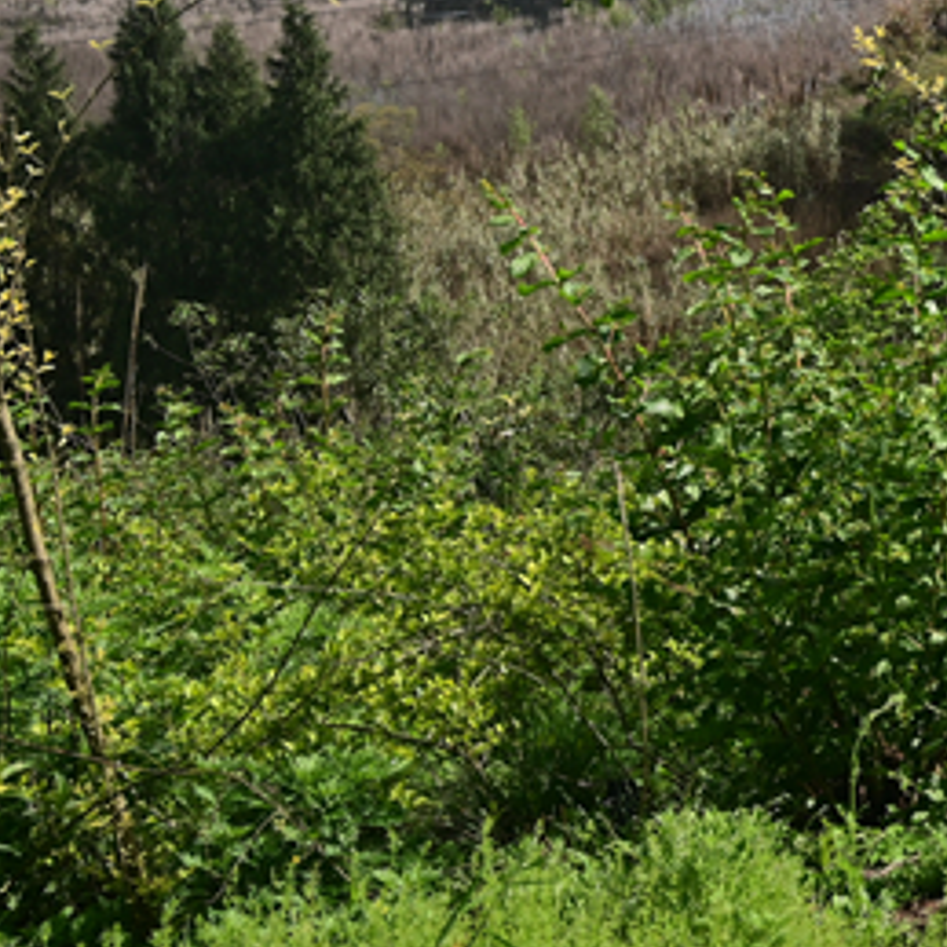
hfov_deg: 13.1
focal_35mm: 116
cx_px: 1857
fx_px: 3589
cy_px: -205
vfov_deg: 14.5
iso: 110
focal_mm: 29.5
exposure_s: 1/125
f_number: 8
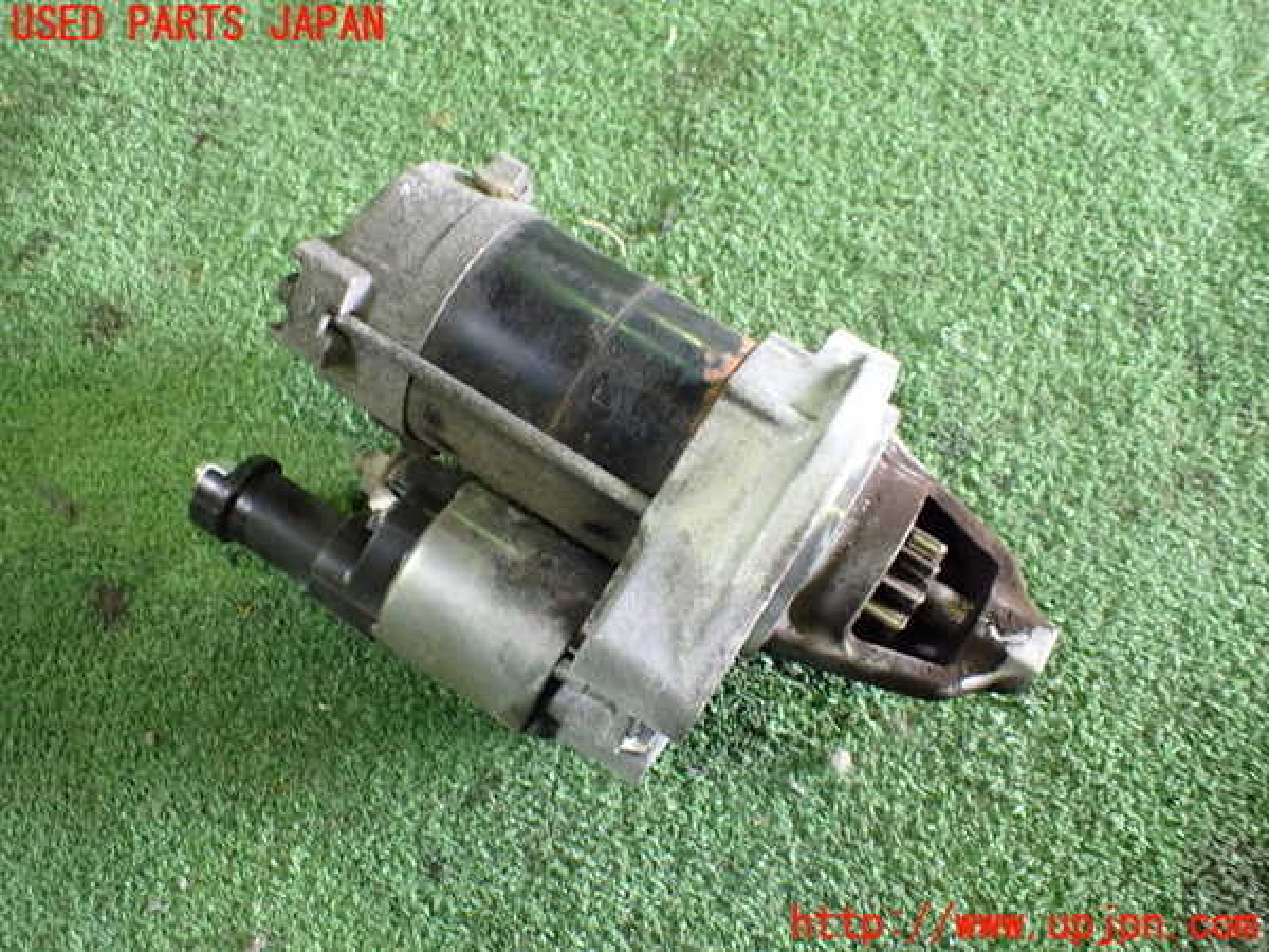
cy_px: 476
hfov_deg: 60.0
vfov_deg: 46.8
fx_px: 1100
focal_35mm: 30
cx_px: 634
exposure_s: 1/50
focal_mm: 5.4
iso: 800
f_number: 2.3
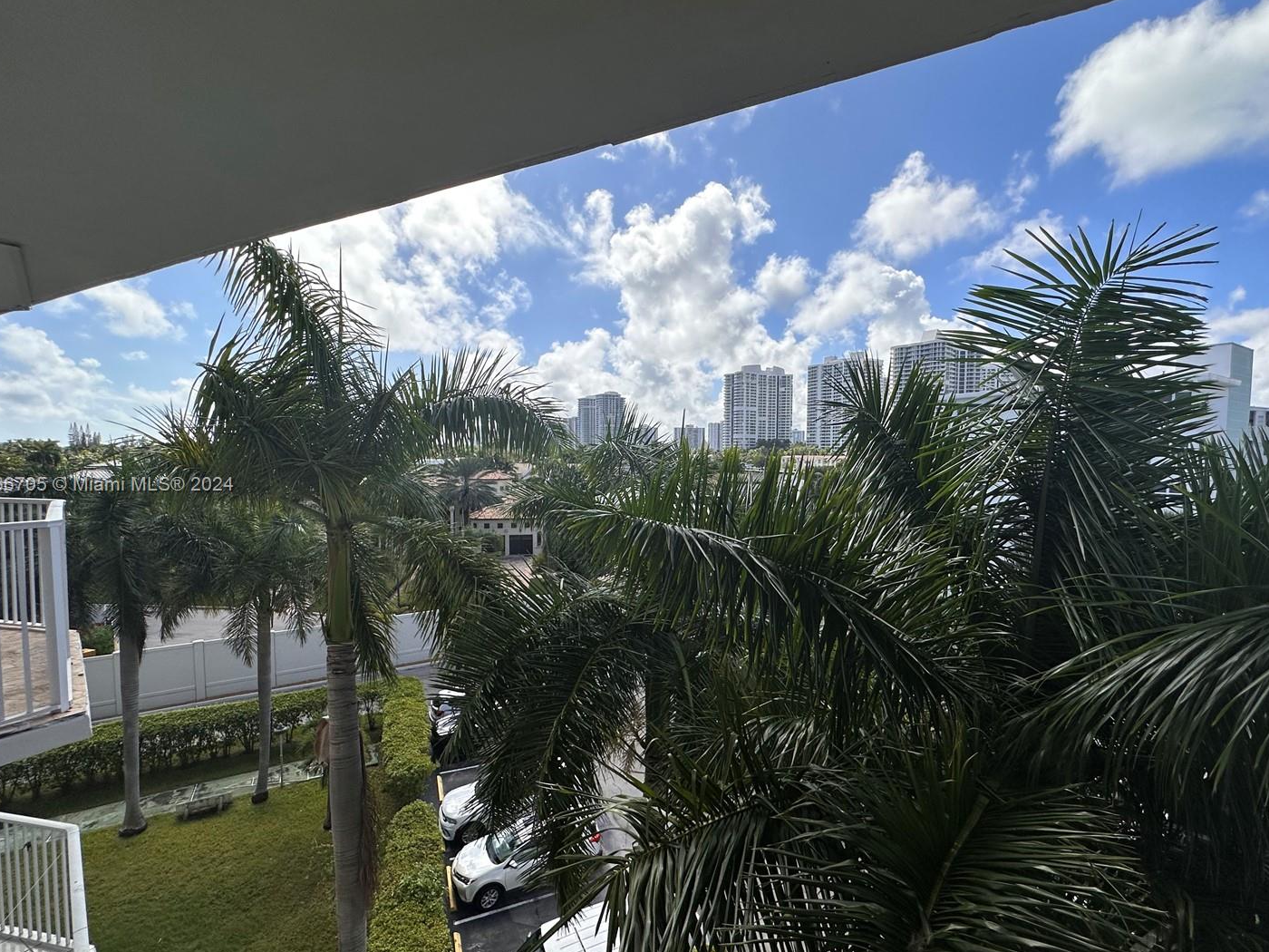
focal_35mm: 16
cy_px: 486
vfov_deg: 78.1
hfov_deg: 94.4
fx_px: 587
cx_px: 669
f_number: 2.2
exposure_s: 1/3610
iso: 50
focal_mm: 2.22
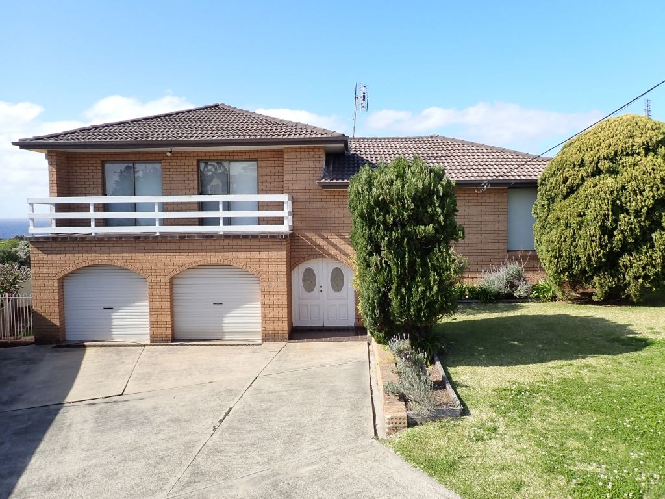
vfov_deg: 54.9
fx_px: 480
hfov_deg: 69.4
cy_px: 250
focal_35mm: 25
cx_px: 332
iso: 100
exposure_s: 1/1000
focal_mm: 4.5
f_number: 2.8
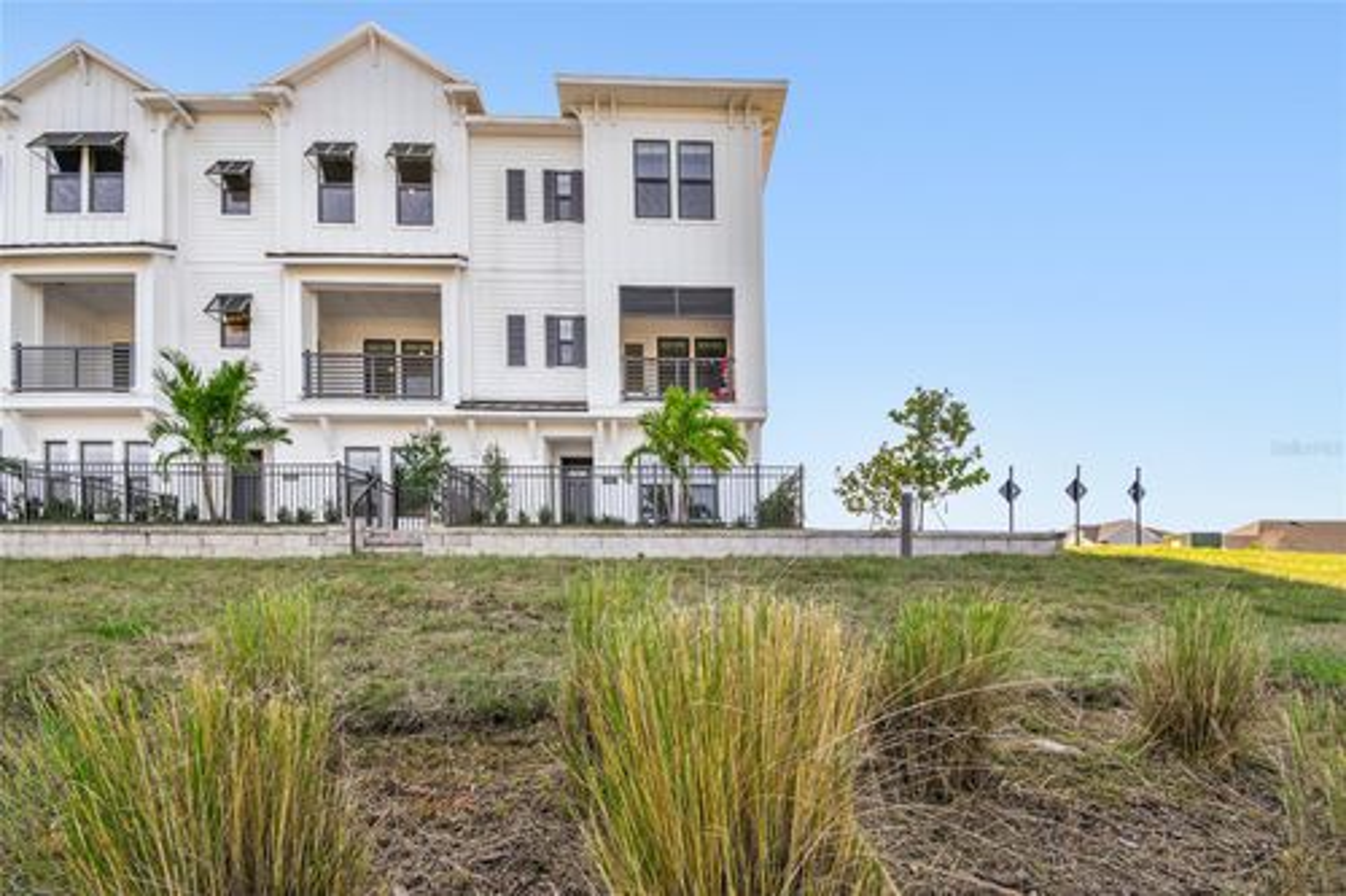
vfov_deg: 77.3
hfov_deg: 100.4
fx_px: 561
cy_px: 448
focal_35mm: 15
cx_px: 673
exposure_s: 1/160
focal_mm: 10
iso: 100
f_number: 7.1
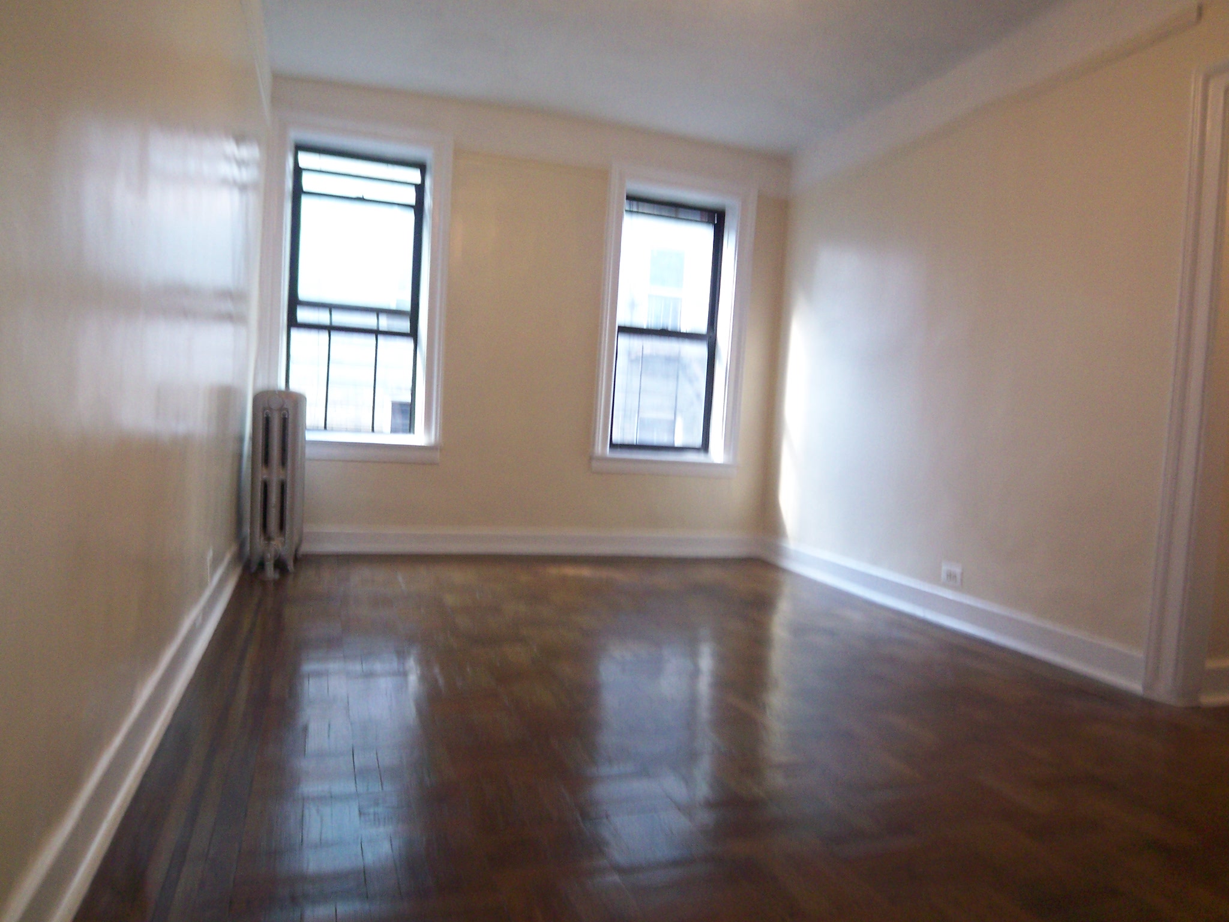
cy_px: 461
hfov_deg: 73.9
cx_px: 614
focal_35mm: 23
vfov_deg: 58.9
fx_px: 817
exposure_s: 1/30
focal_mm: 3.8
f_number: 2.8
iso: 125
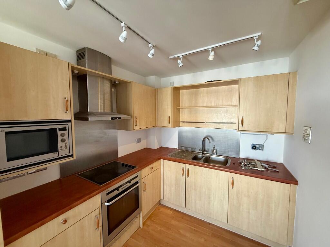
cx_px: 165
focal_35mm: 14
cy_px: 124
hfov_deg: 102.1
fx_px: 133
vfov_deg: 85.7
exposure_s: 1/100
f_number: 2.2
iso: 250
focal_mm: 2.22
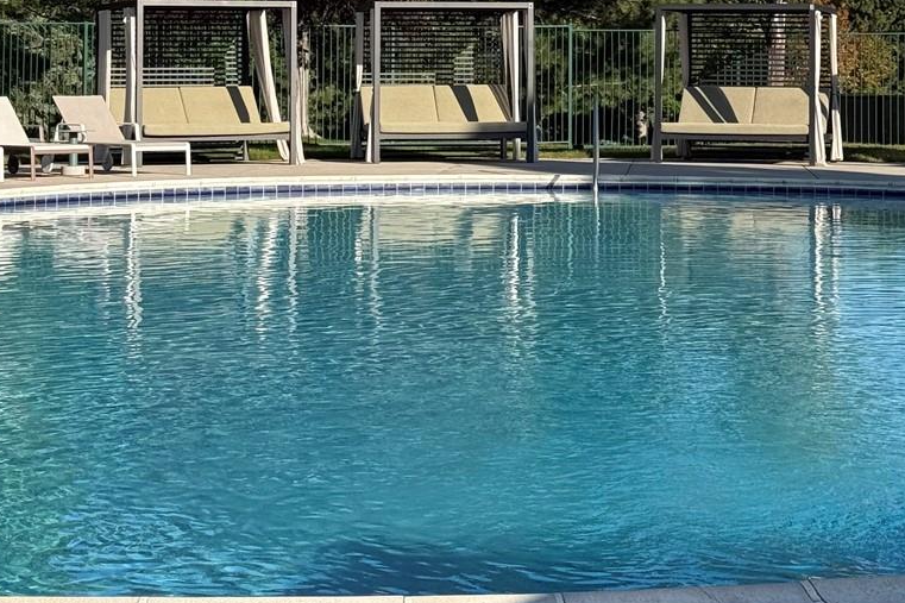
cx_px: 516
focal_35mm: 105
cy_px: -75
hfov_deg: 19.4
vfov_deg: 12.8
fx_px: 2639
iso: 80
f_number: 1.78
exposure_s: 1/4329
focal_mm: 6.76
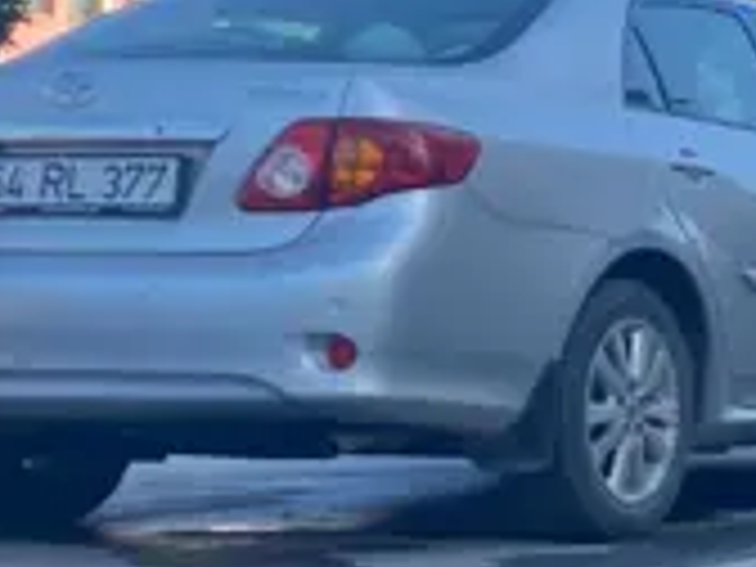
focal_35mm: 136
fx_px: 2970
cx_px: 1508
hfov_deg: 12.7
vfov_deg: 10.9
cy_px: 324
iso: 32
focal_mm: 4.25
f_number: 1.8
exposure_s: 1/1072
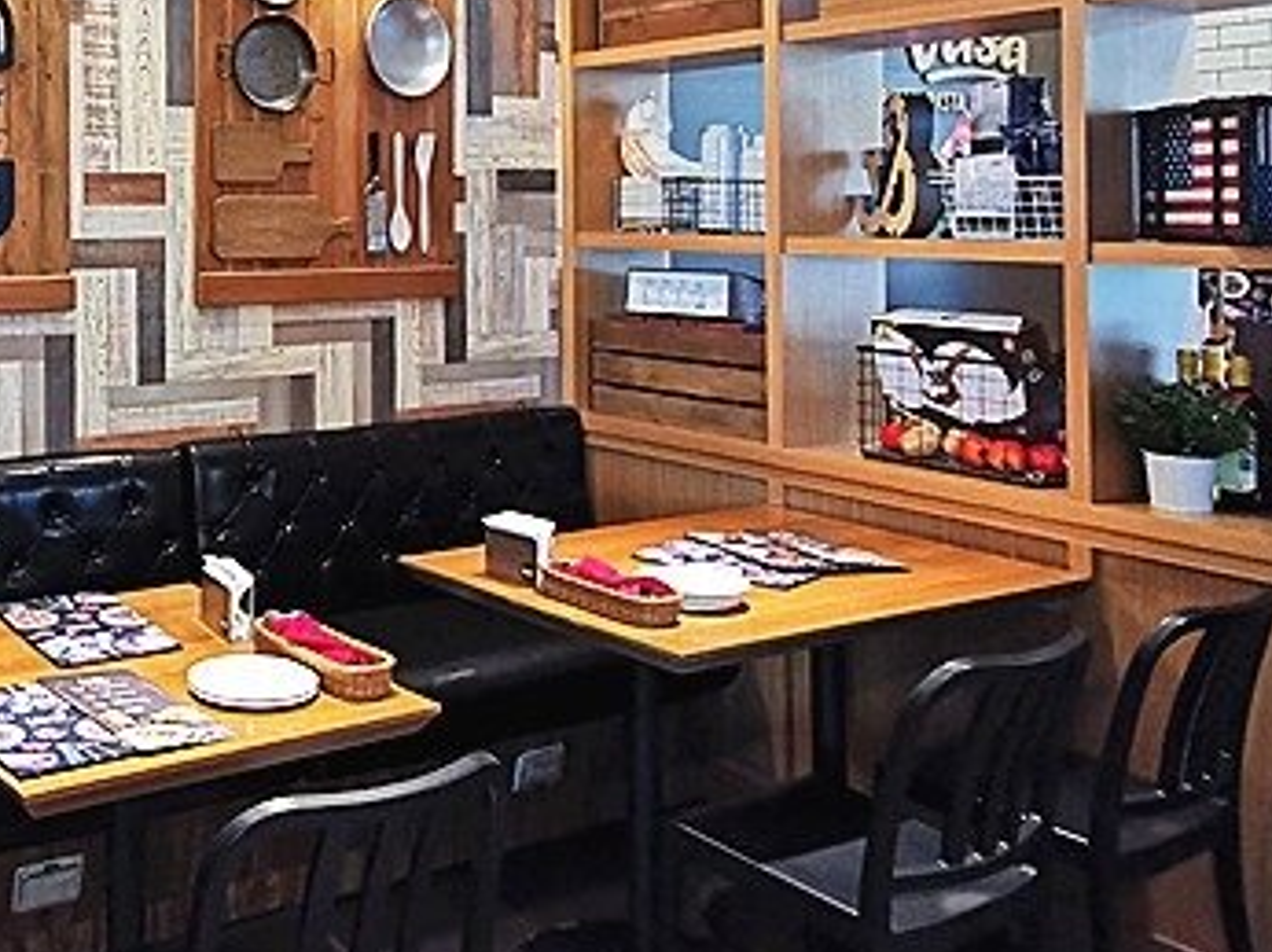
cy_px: 198
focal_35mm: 37
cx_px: 96
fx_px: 1359
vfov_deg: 37.3
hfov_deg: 44.9
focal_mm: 2.35
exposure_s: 1/30
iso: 800
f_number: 2.2
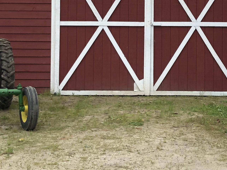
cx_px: 139
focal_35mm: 88
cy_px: 20
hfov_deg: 22.2
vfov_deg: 16.6
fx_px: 577
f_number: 1.8
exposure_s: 1/750
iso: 20
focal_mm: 4
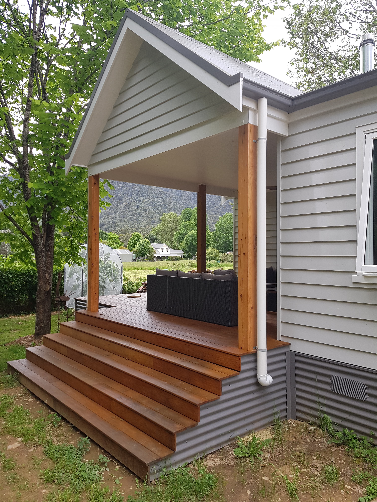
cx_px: 188
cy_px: 251
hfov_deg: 53.1
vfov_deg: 67.3
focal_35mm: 26
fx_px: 378
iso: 50
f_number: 1.7
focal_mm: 4.2
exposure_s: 1/646
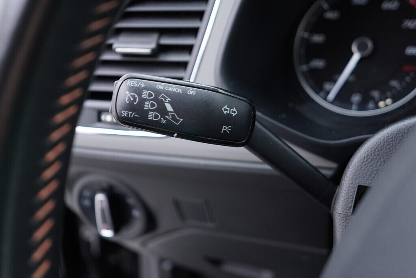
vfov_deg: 36.9
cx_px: 208
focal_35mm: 36
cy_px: 139
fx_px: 416
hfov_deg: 53.1
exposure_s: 1/40
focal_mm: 24
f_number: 2.8
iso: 320
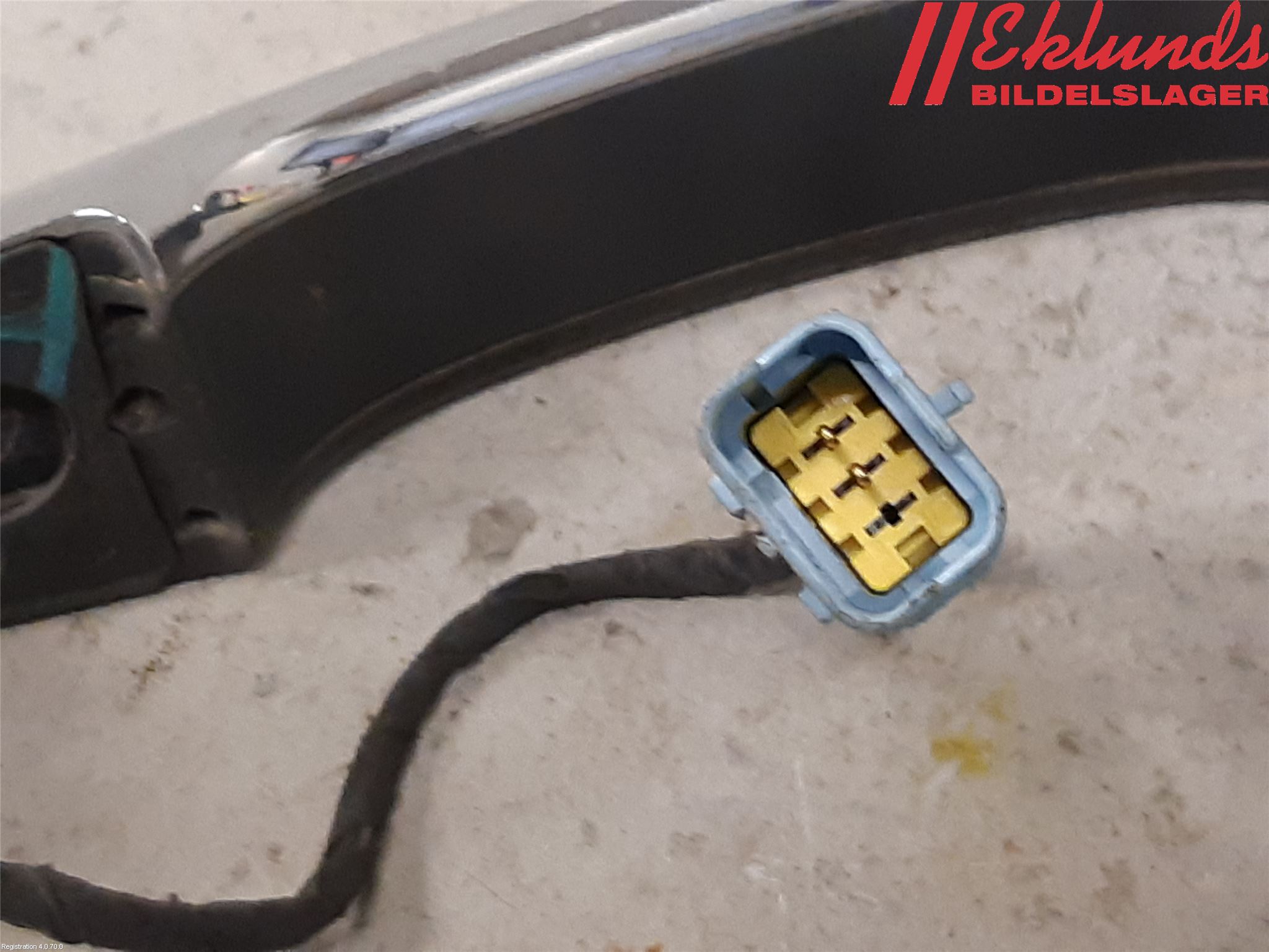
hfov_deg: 67.3
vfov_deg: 53.1
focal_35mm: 26
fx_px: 953
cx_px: 634
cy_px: 476
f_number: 1.7
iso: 200
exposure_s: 1/50
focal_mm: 3.93
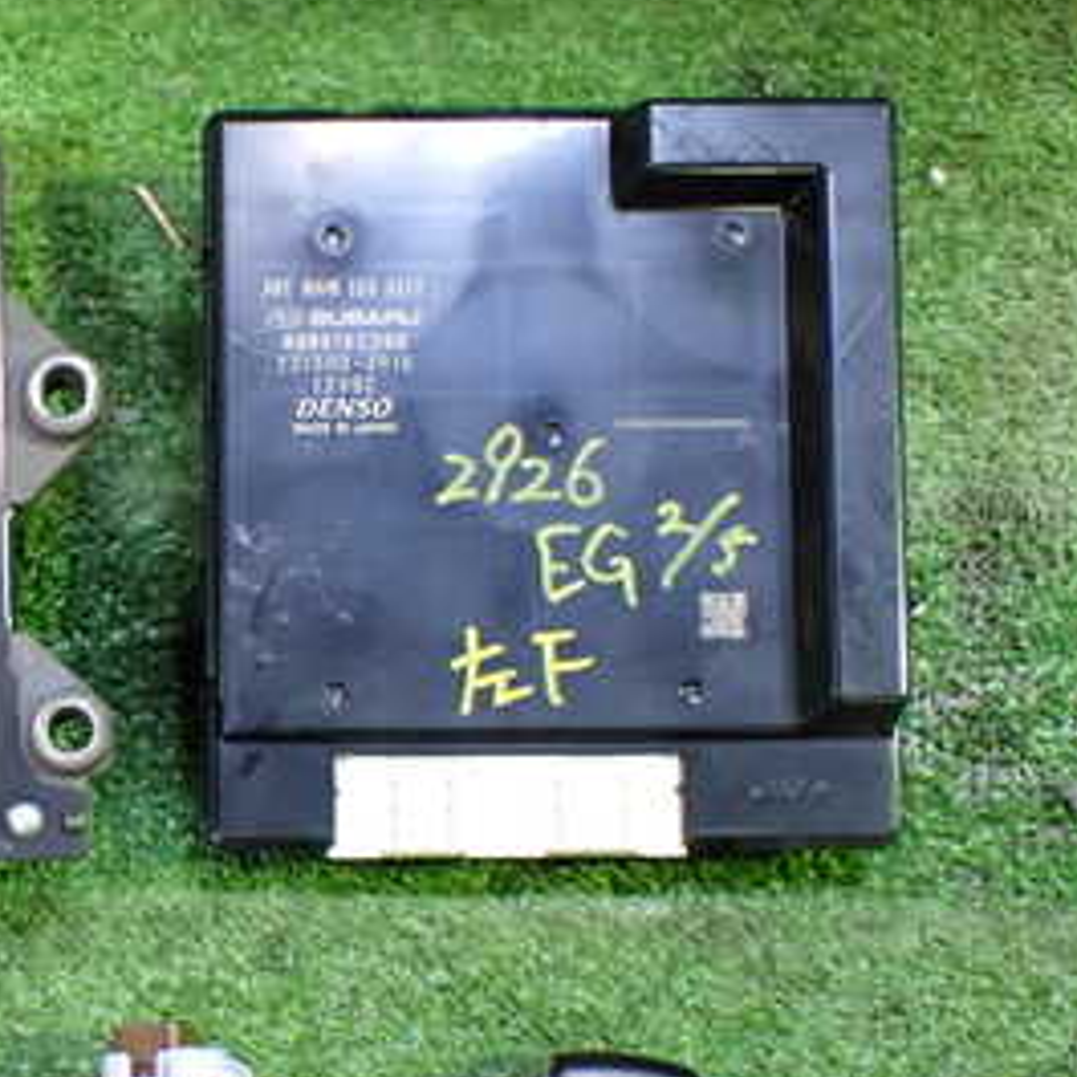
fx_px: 2112
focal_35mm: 60
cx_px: 77
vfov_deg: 28.3
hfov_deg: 27.4
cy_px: 752
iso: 800
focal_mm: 5.4
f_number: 2.3
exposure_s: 1/50
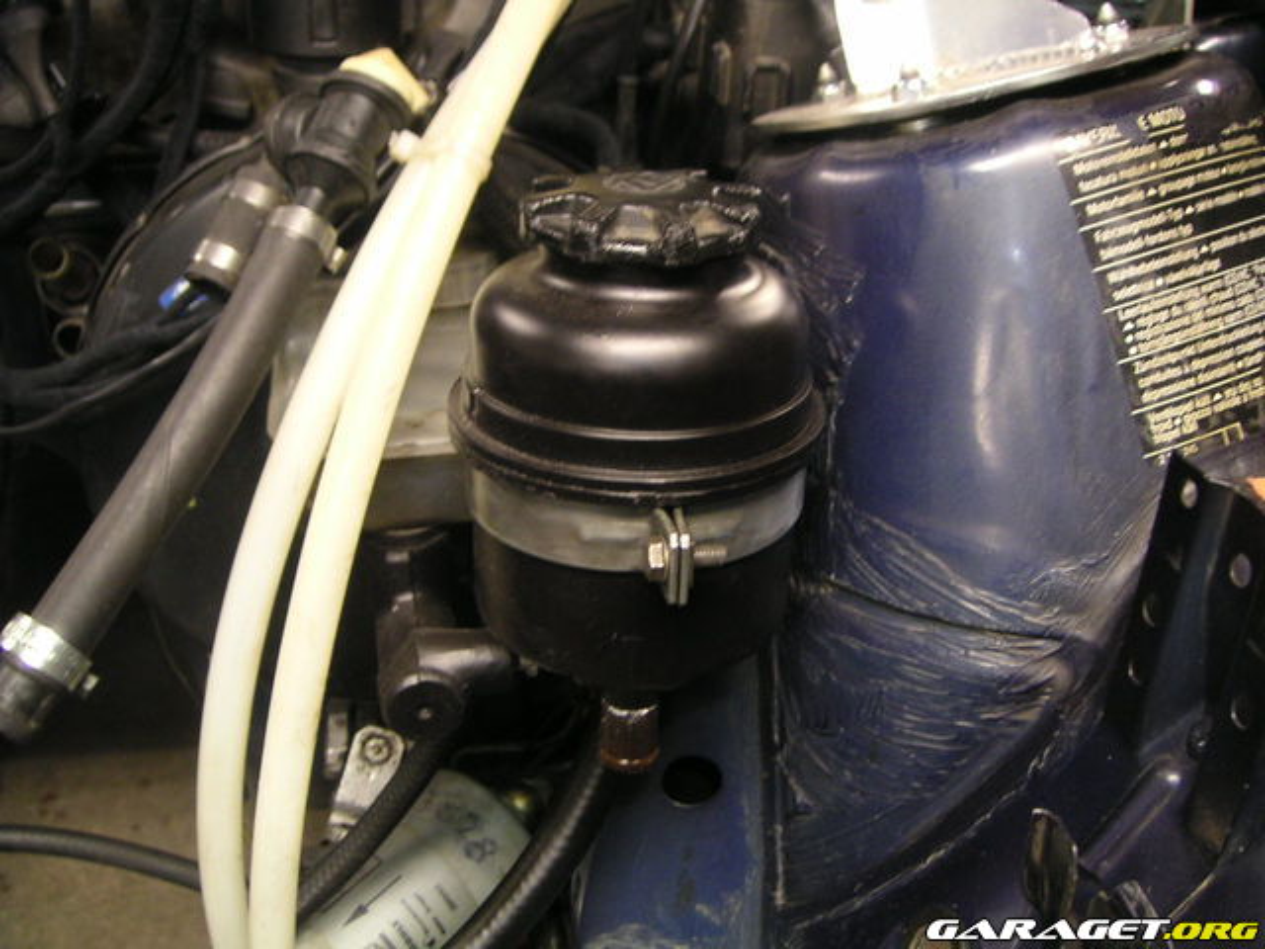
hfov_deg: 49.0
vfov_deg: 37.7
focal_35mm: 38
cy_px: 474
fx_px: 1389
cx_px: 632
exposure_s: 1/8
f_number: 2.8
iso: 100
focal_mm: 6
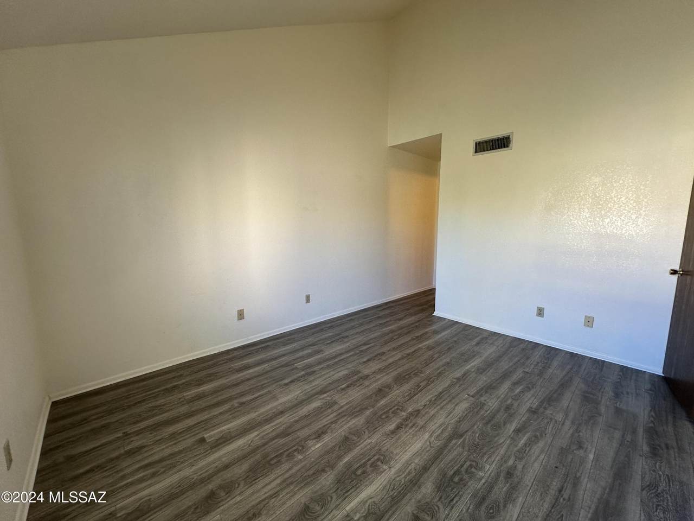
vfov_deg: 85.7
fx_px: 281
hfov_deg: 102.1
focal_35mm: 14
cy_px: 260
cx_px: 347
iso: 160
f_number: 2.2
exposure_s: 1/120
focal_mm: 2.22
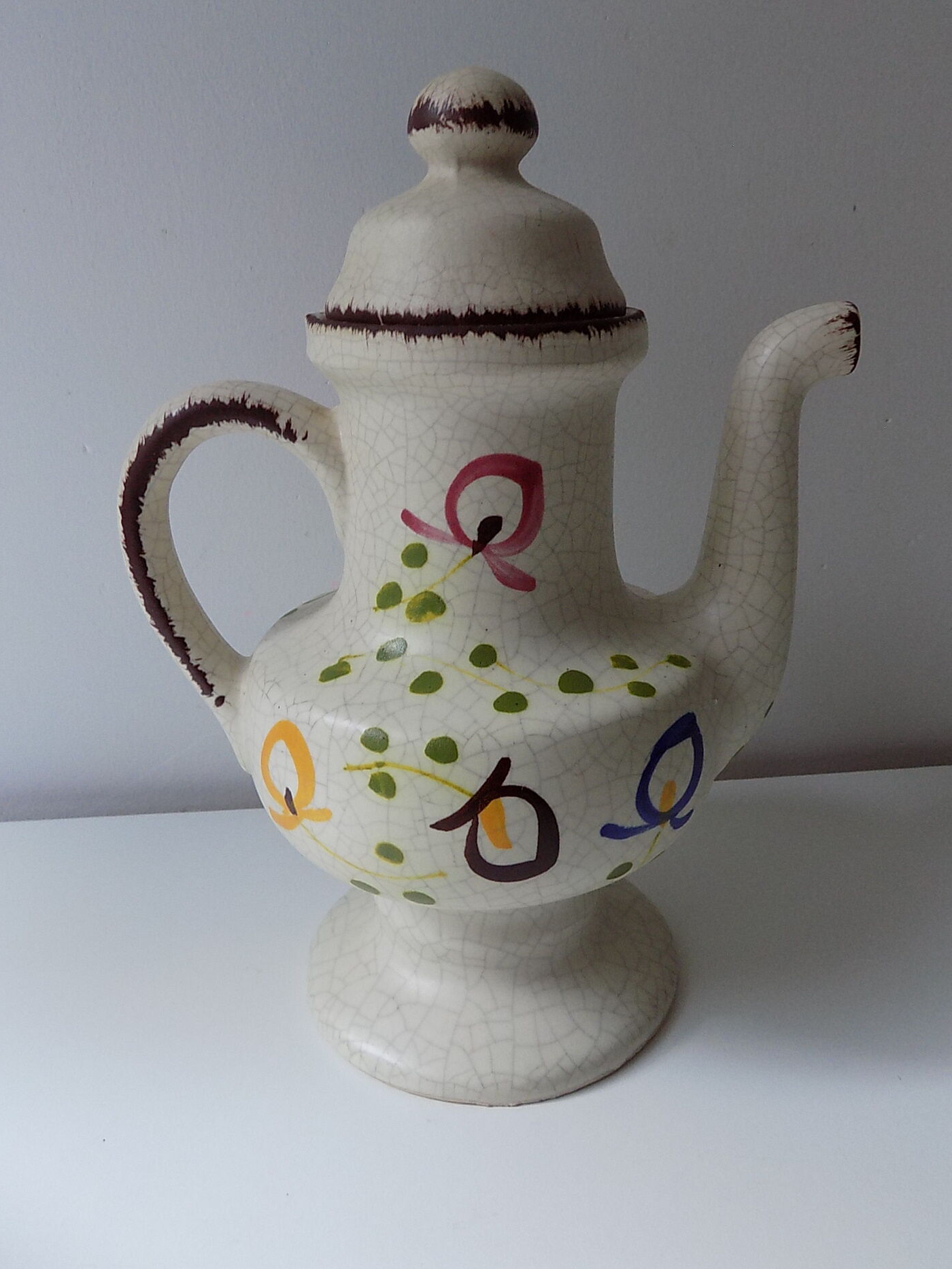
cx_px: 498
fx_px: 1026
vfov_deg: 63.3
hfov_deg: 49.7
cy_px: 571
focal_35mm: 28
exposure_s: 1/30
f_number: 3.1
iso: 160
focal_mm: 4
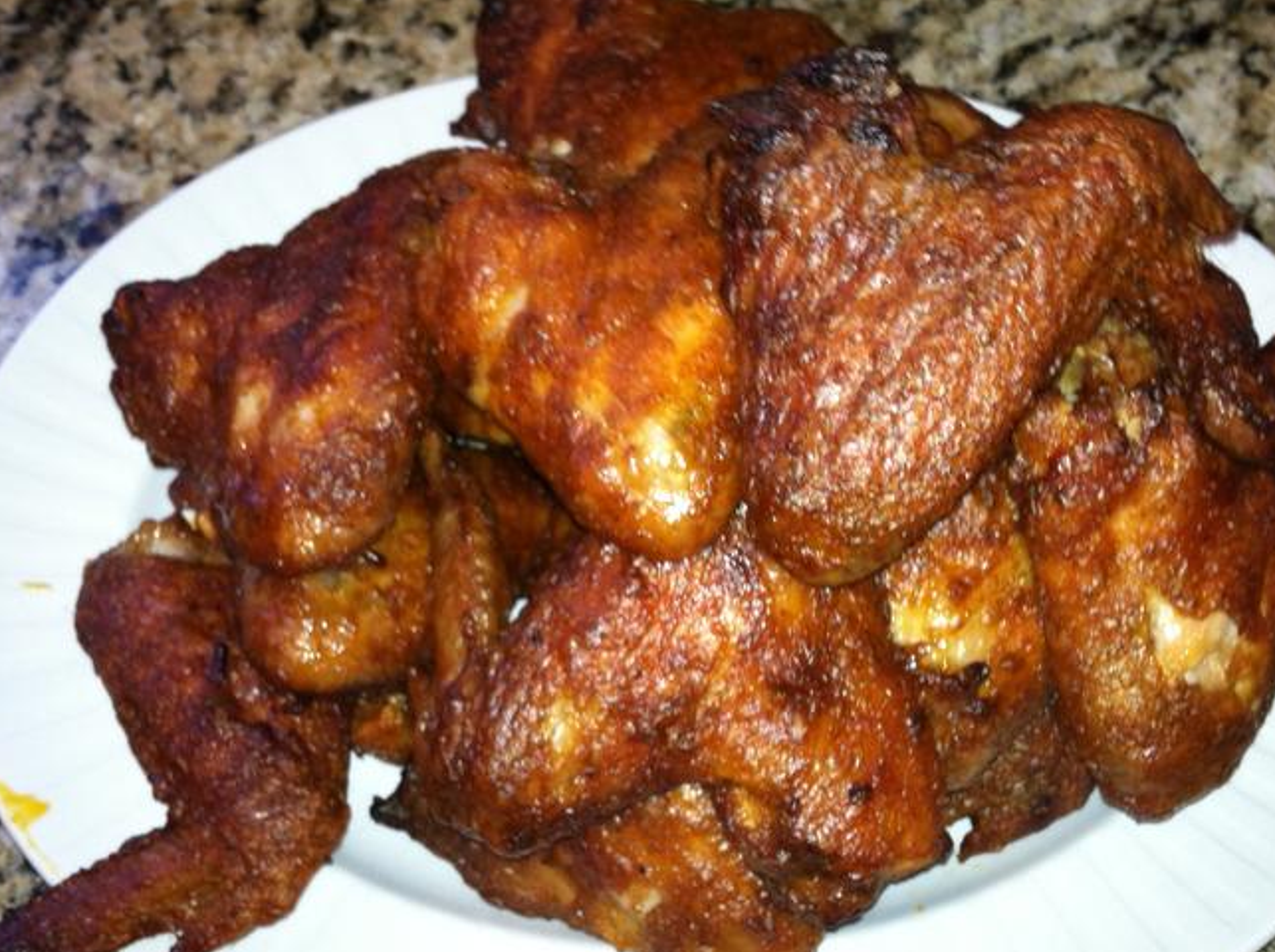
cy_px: 490
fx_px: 1802
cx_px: 716
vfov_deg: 29.6
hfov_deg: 38.9
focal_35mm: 49
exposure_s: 1/15
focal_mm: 3.85
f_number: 2.8
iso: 80
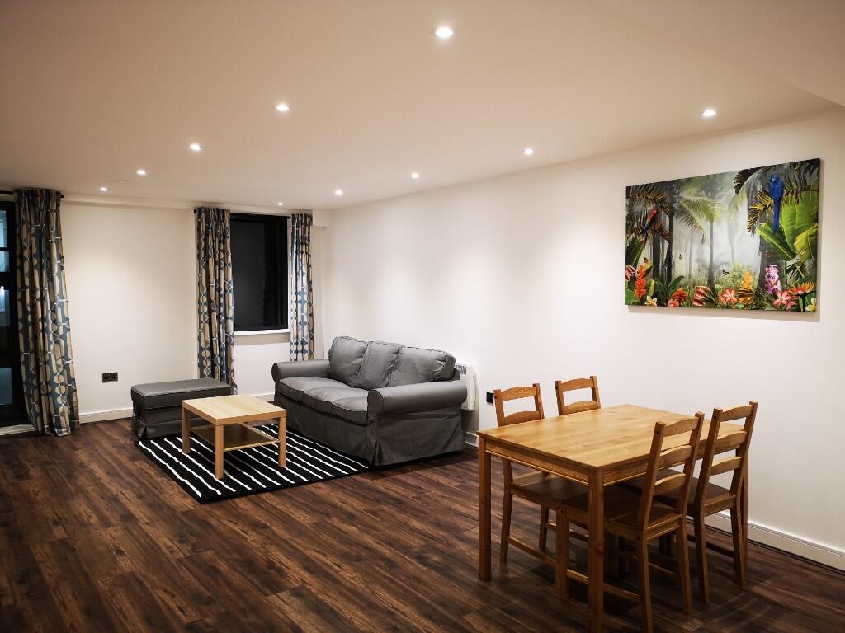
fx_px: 659
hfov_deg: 65.3
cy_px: 316
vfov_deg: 51.4
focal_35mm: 27
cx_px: 422
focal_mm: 5.58
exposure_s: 1/33.3
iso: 200
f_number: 1.8
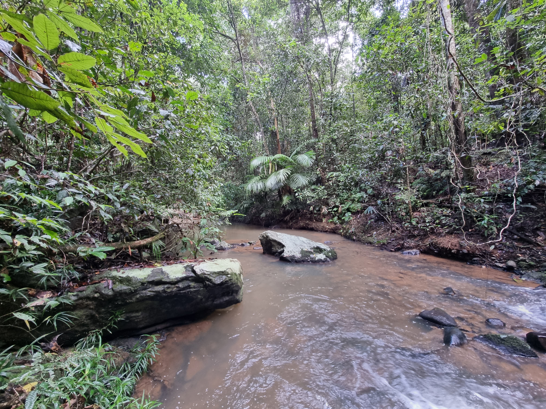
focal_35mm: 13
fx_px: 205
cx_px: 273
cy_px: 204
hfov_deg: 106.2
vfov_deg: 89.9
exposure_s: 1/33
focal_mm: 2.2
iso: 400
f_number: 2.2
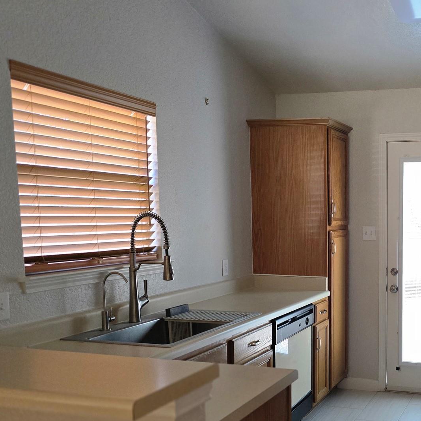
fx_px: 537
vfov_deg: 42.3
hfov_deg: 39.6
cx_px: 382
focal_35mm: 39
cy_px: 277
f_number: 1.7
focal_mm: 6.3
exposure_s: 1/120
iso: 500
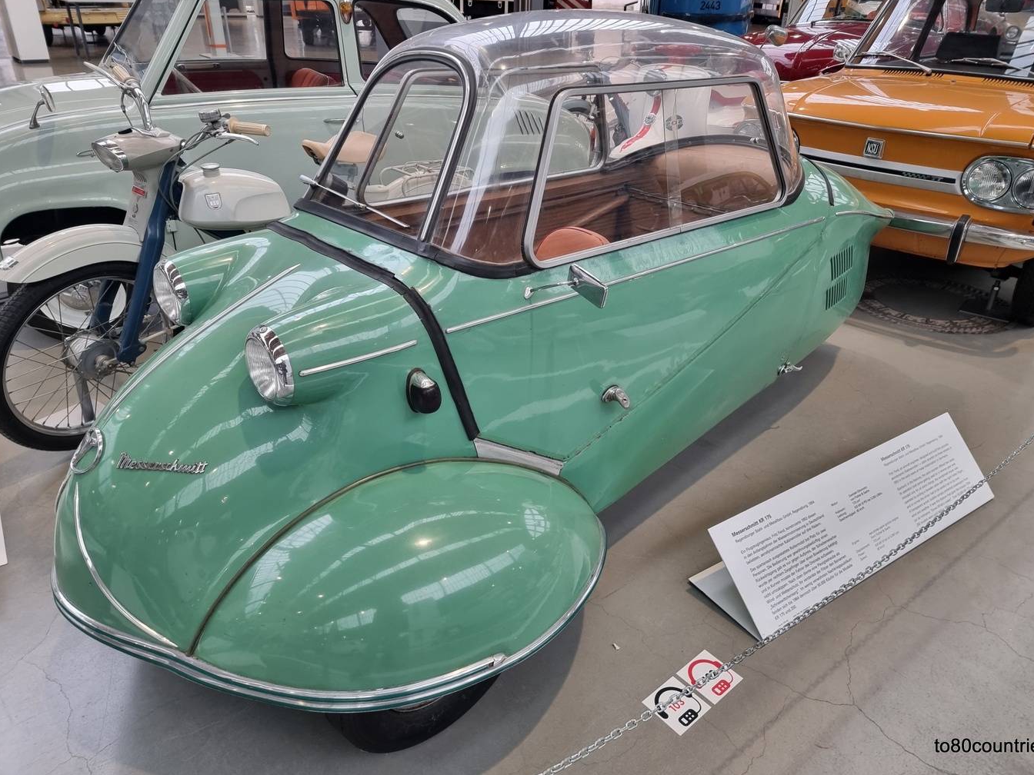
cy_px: 374
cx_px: 535
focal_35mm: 25
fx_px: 747
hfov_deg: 69.4
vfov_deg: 54.9
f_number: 1.8
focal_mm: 6.7
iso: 100
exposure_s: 1/100
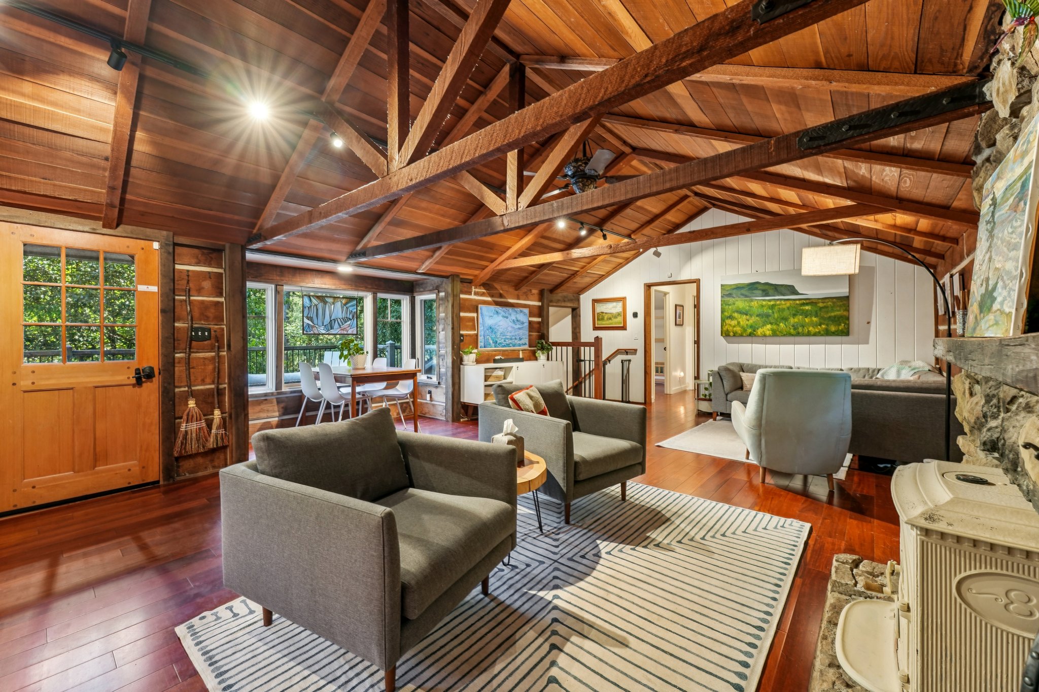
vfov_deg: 81.2
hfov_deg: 104.3
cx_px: 520
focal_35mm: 14
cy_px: 346
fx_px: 404
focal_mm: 14
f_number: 8
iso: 640
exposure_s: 1/13
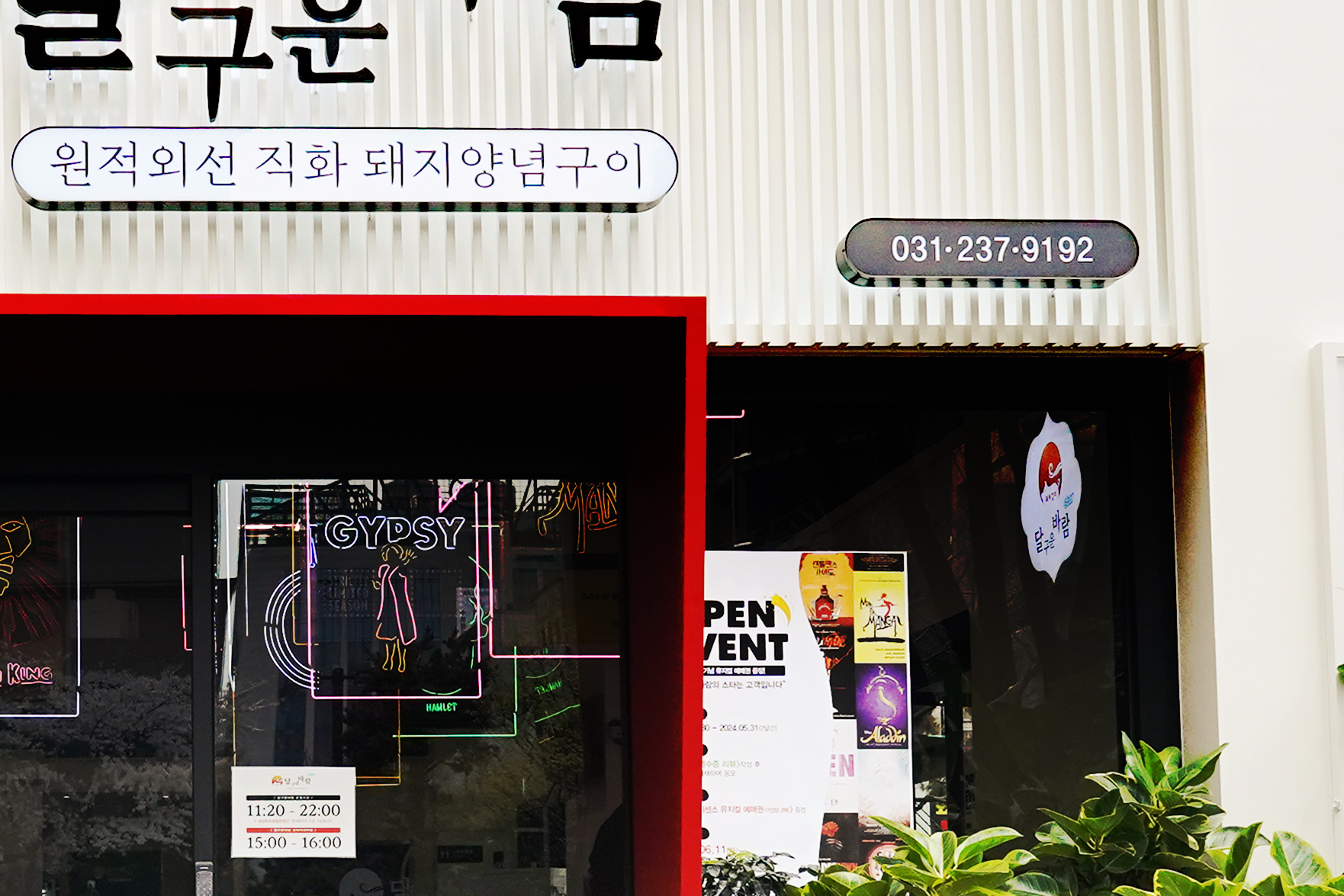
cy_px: 760
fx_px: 2501
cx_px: 146
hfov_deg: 28.9
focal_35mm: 67
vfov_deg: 20.0
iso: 1600
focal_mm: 20
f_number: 6.3
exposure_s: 1/1600
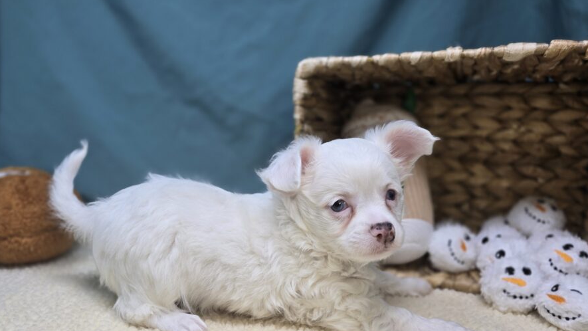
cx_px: 252
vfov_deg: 39.7
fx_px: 452
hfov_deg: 65.8
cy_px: 221
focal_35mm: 29
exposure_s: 1/53
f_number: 1.7
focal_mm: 6.3
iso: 20
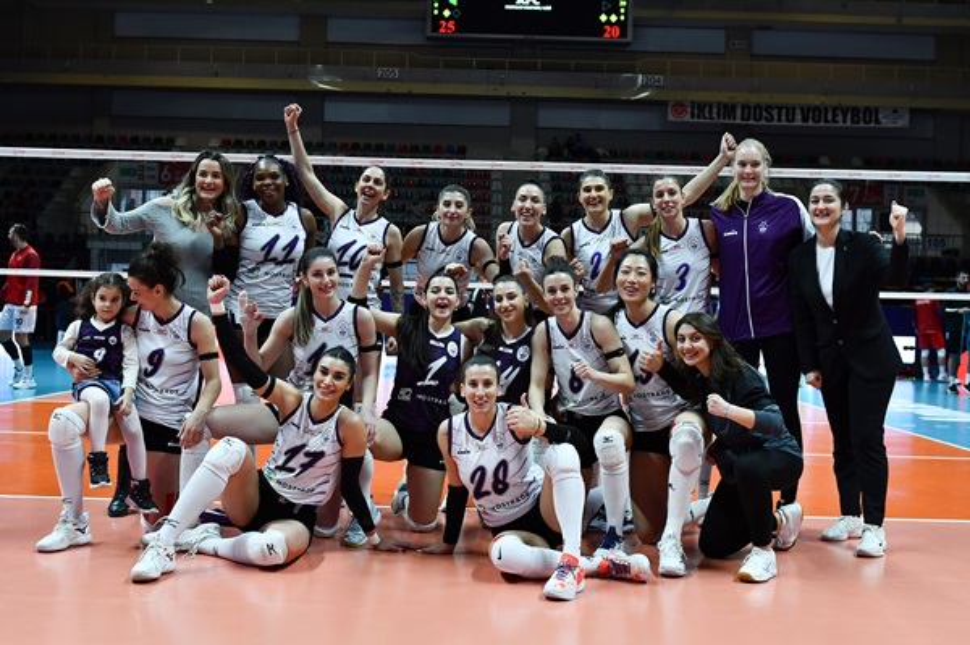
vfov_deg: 31.8
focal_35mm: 42
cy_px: 322
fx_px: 1131
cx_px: 485
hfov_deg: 46.4
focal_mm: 28
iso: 1100
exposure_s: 1/250
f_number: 4
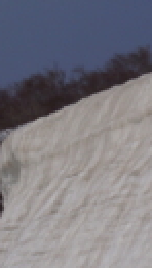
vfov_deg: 3.5
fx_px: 4371
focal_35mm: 612
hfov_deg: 2.0
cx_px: -146
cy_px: 267
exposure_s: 1/640
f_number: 13
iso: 100
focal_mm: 64
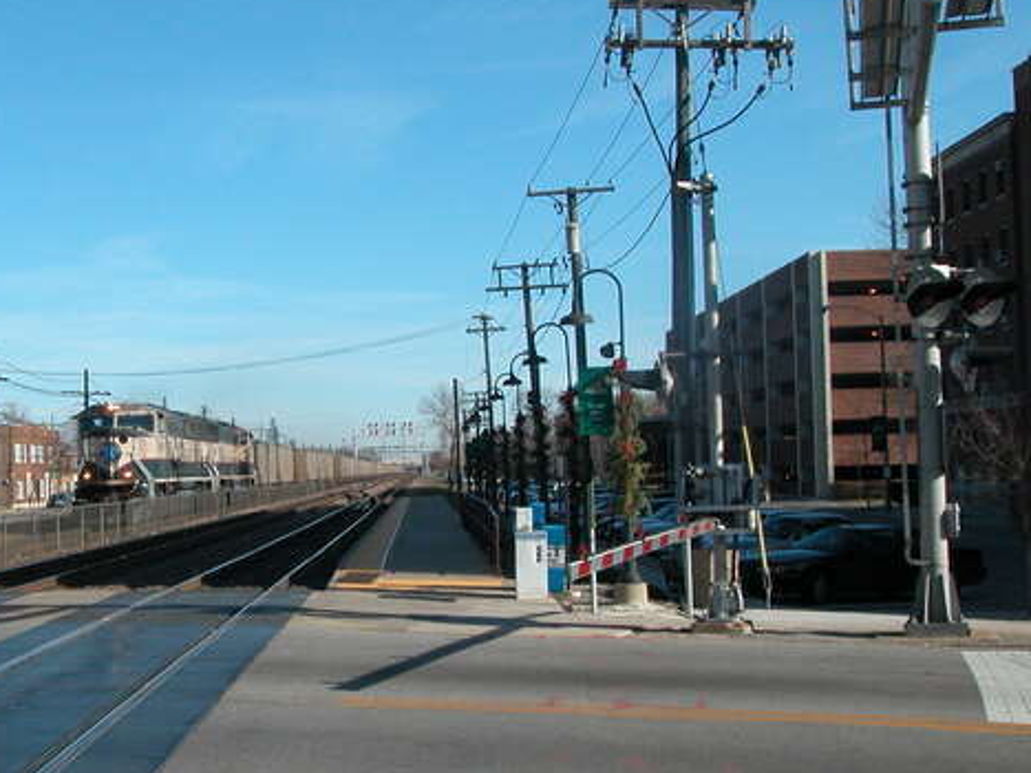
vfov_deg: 24.4
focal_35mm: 60
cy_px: 435
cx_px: 219
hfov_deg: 31.4
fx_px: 1787
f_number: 6.7
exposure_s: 1/421
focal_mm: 9
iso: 100
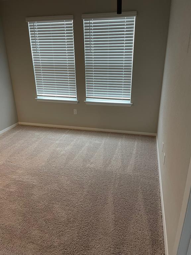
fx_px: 191
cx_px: 96
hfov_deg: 53.1
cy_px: 128
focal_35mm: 26
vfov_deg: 67.3
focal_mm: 5.1
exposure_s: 1/60
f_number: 1.6
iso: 160
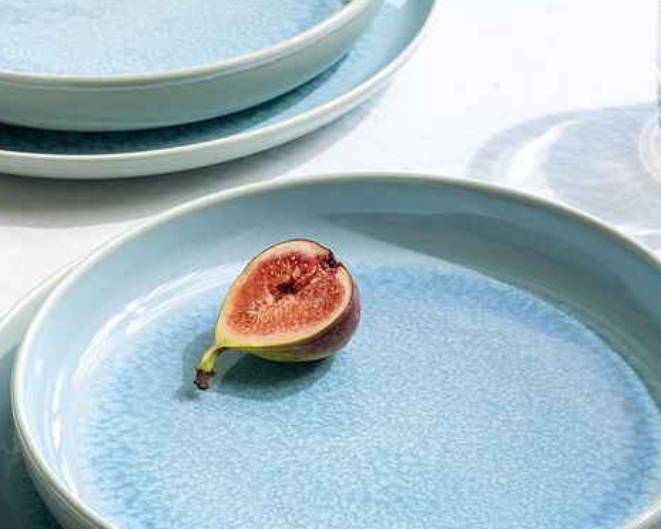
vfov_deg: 10.3
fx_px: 2914
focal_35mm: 149
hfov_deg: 12.9
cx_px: 286
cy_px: 392
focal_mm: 85
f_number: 14
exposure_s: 1/3
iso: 100
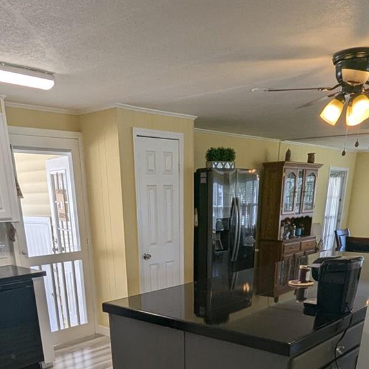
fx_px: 386
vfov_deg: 42.6
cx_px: 171
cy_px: 384
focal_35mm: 32
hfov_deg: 51.1
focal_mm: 1.95
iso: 41
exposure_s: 1/120
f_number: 2.2
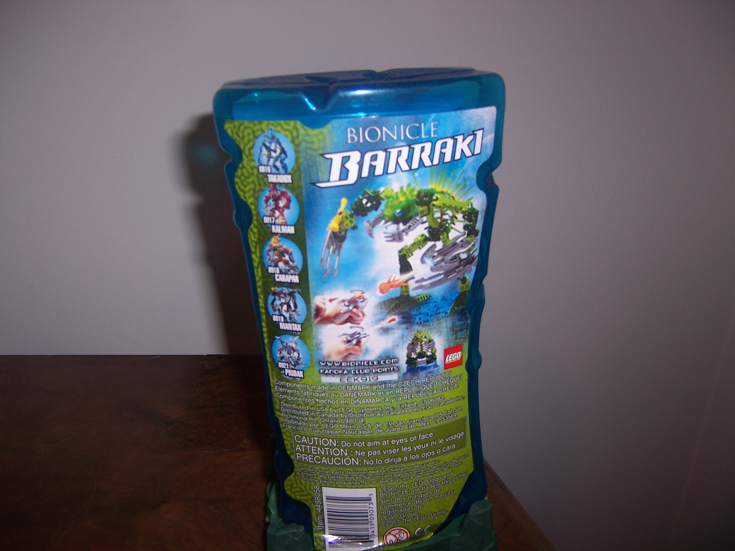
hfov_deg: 55.4
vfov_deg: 42.9
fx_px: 701
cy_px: 276
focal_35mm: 33
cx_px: 368
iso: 80
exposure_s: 1/60
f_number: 2.8
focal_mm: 5.5
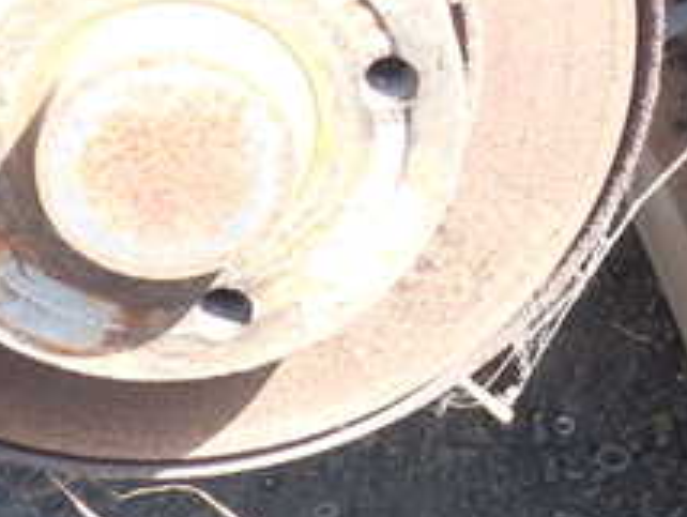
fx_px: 1391
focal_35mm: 70
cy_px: -106
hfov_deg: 27.3
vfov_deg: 19.8
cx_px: 536
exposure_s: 1/100
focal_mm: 4.5
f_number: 2.8
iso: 100
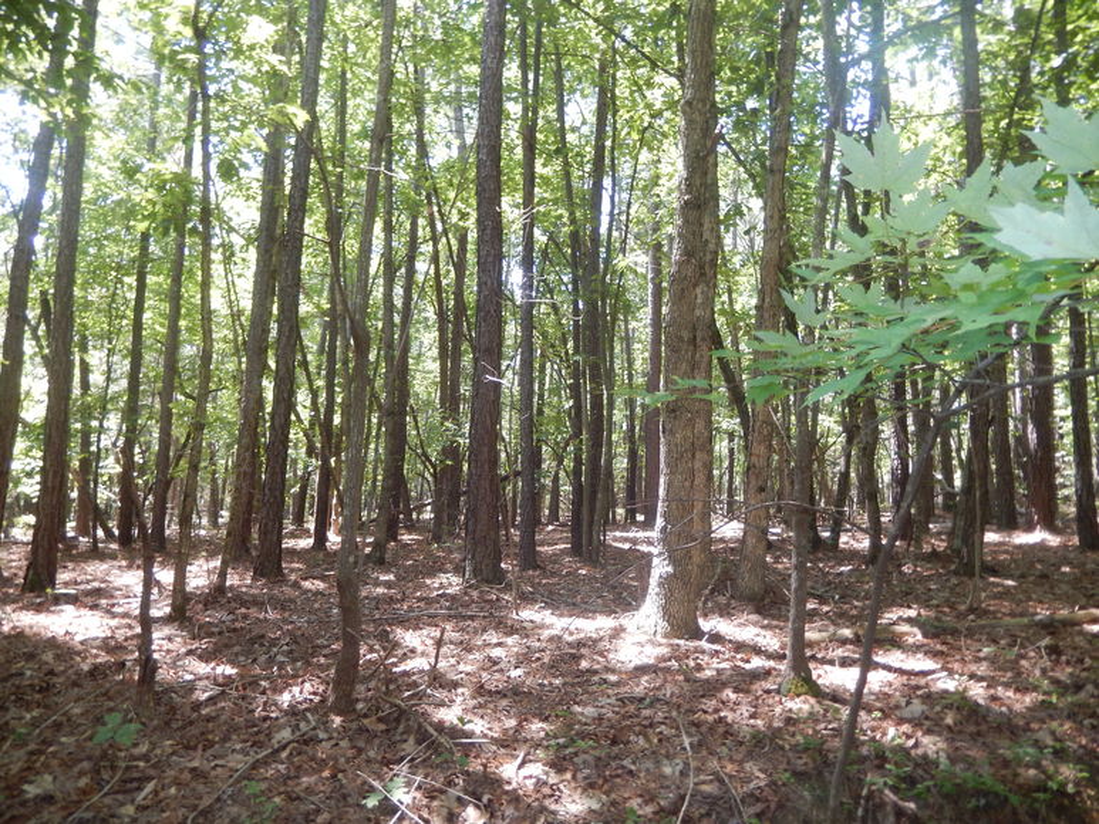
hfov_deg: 69.4
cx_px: 550
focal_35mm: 25
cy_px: 412
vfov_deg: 54.9
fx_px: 794
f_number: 3.4
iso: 125
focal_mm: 4.5
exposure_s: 1/50
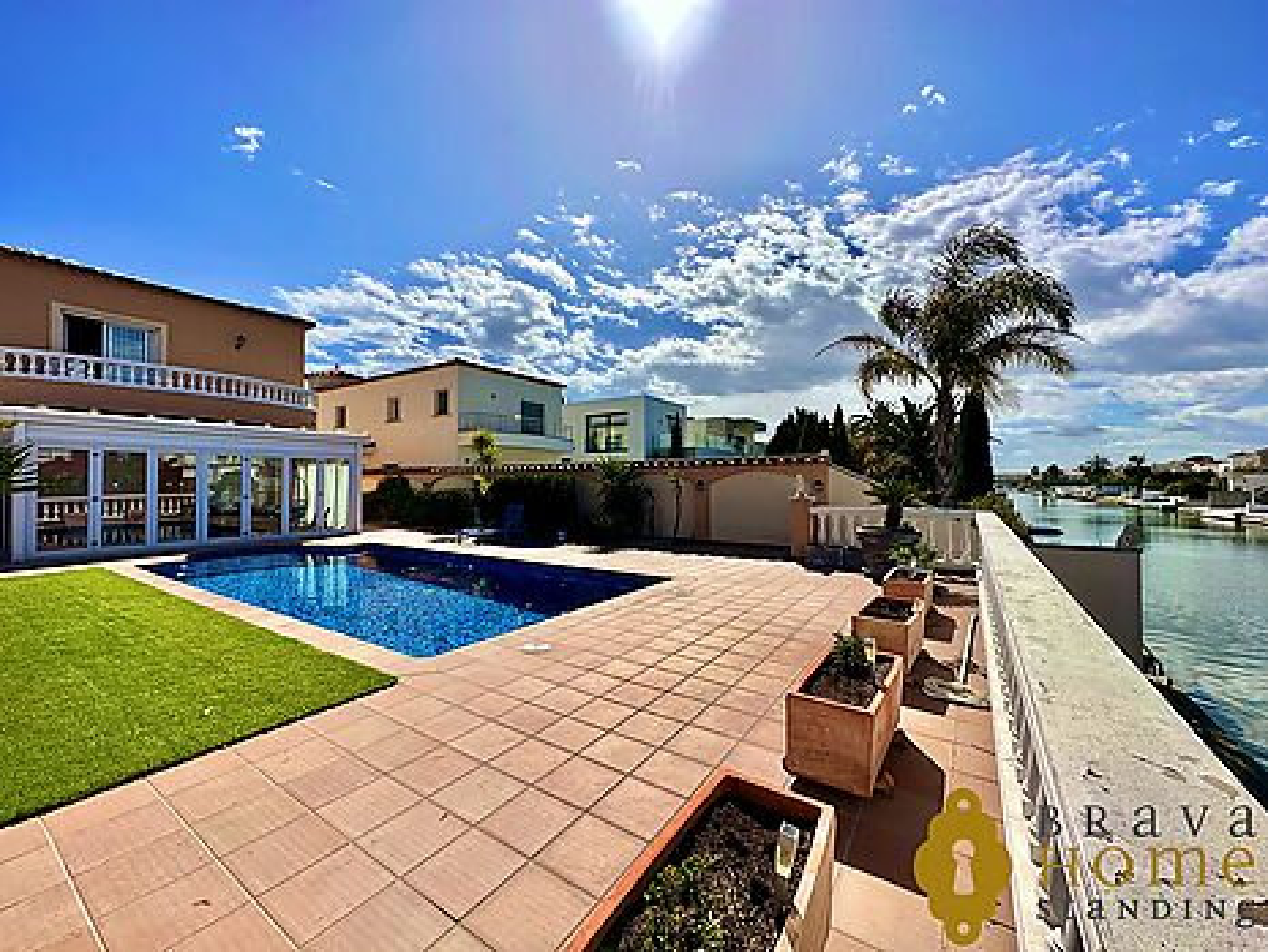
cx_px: 634
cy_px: 476
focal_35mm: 14
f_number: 2.2
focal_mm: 2.22
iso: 50
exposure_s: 1/6494
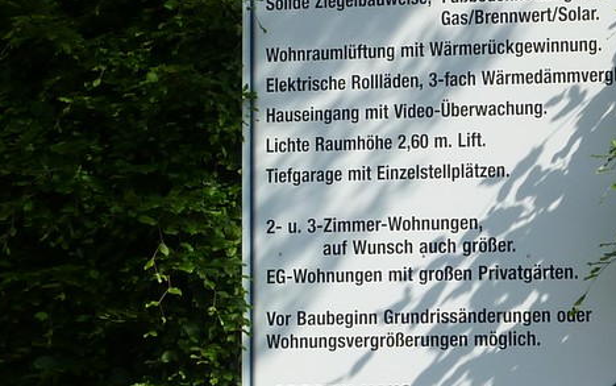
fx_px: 3225
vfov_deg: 6.8
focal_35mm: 192
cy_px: 159
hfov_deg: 10.9
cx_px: 453
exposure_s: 1/500
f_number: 5
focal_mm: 9.7
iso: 80
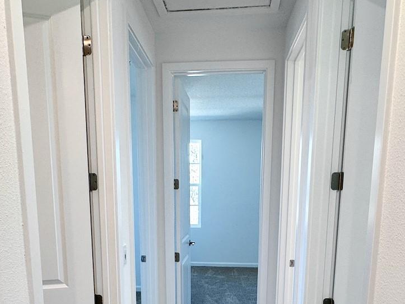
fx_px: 363
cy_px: 252
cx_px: 193
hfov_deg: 58.3
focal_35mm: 31
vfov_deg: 42.9
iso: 125
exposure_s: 1/120
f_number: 2.2
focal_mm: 2.22
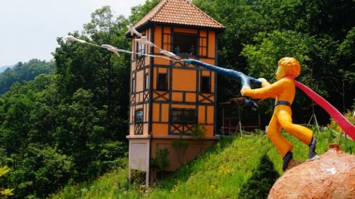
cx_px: 178
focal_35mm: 65
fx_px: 607
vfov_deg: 18.6
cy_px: 86
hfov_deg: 32.6
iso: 100
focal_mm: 41
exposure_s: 1/200
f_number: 9
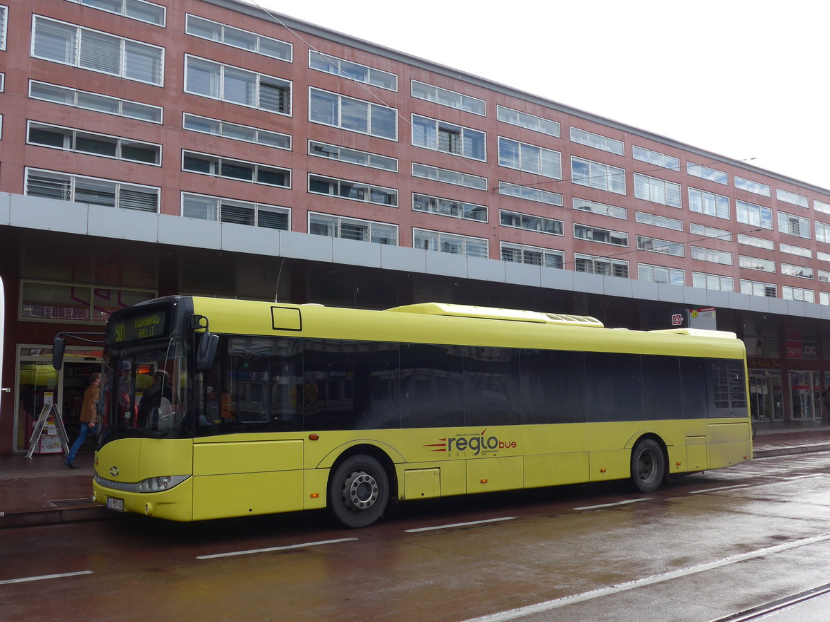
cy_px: 311
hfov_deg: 51.4
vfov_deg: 39.7
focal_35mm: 36
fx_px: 863
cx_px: 415
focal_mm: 7.5
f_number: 2.8
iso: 80
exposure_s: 1/800
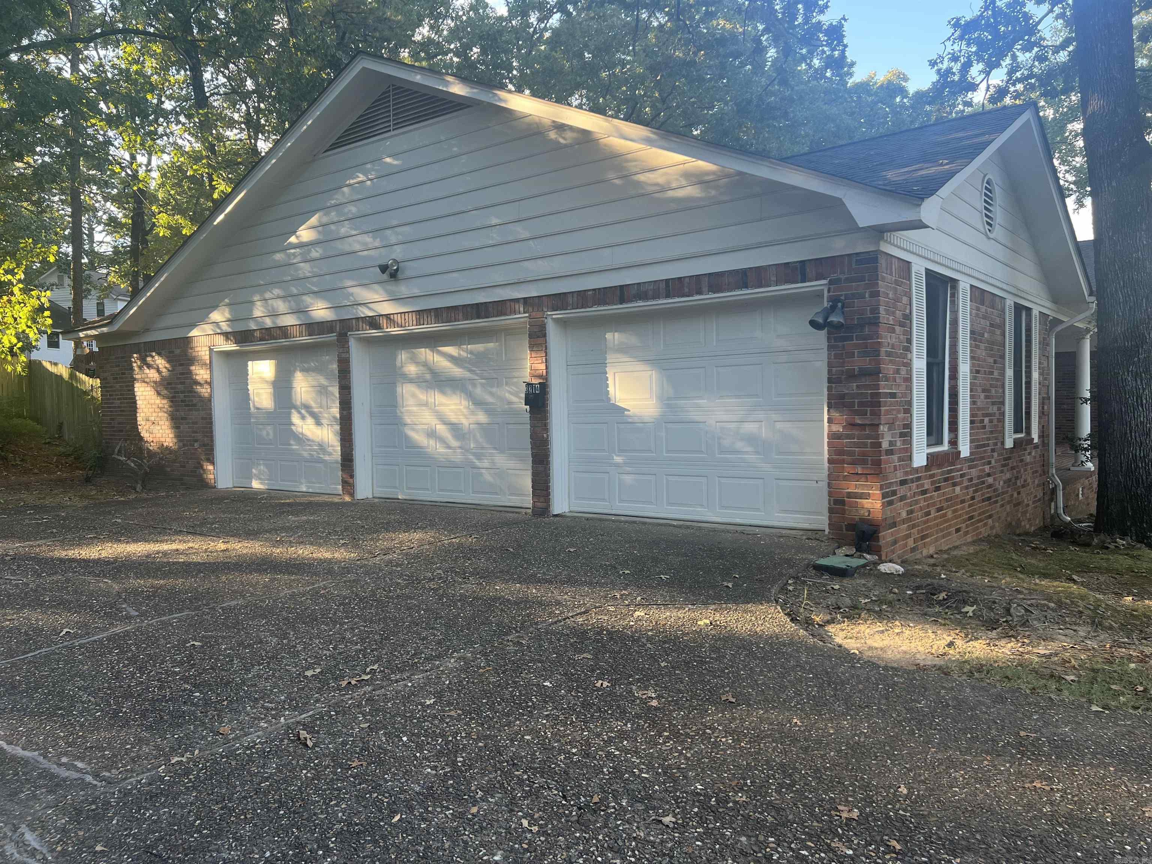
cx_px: 576
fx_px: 865
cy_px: 432
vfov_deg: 53.1
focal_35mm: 26
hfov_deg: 67.3
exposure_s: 1/164
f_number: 1.5
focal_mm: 5.7
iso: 40
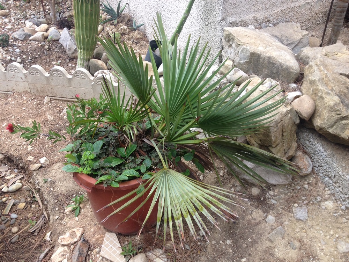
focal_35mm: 35
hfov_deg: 52.6
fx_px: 353
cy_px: 131
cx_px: 174
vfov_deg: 40.7
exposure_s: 1/144
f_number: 2.4
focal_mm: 4.28
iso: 50
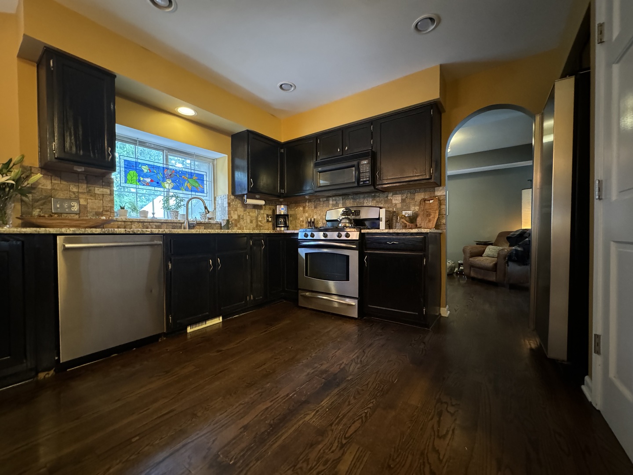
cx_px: 316
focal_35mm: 14
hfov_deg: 102.1
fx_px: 256
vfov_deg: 85.7
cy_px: 238
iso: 1600
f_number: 2.2
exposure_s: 1/30
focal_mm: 2.22
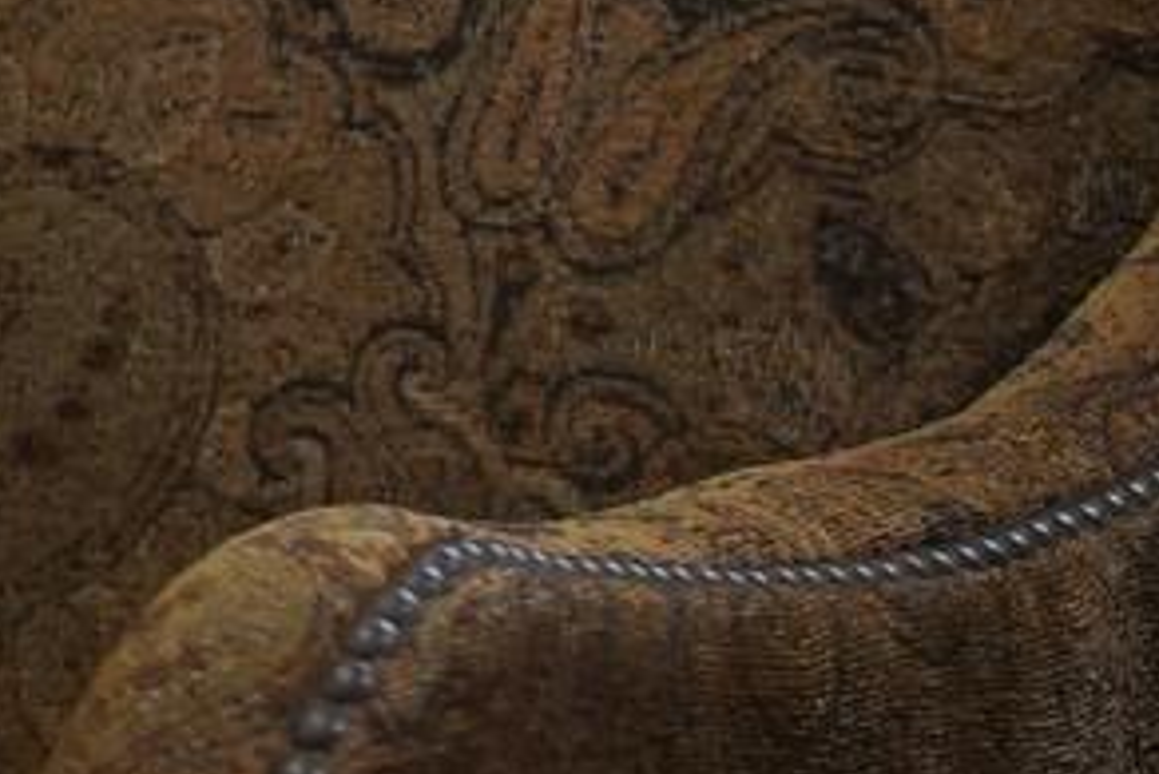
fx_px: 23190
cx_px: -2667
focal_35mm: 720
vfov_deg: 1.9
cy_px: -1510
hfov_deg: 2.8
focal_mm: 105
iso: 2500
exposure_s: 1/160
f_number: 4.5
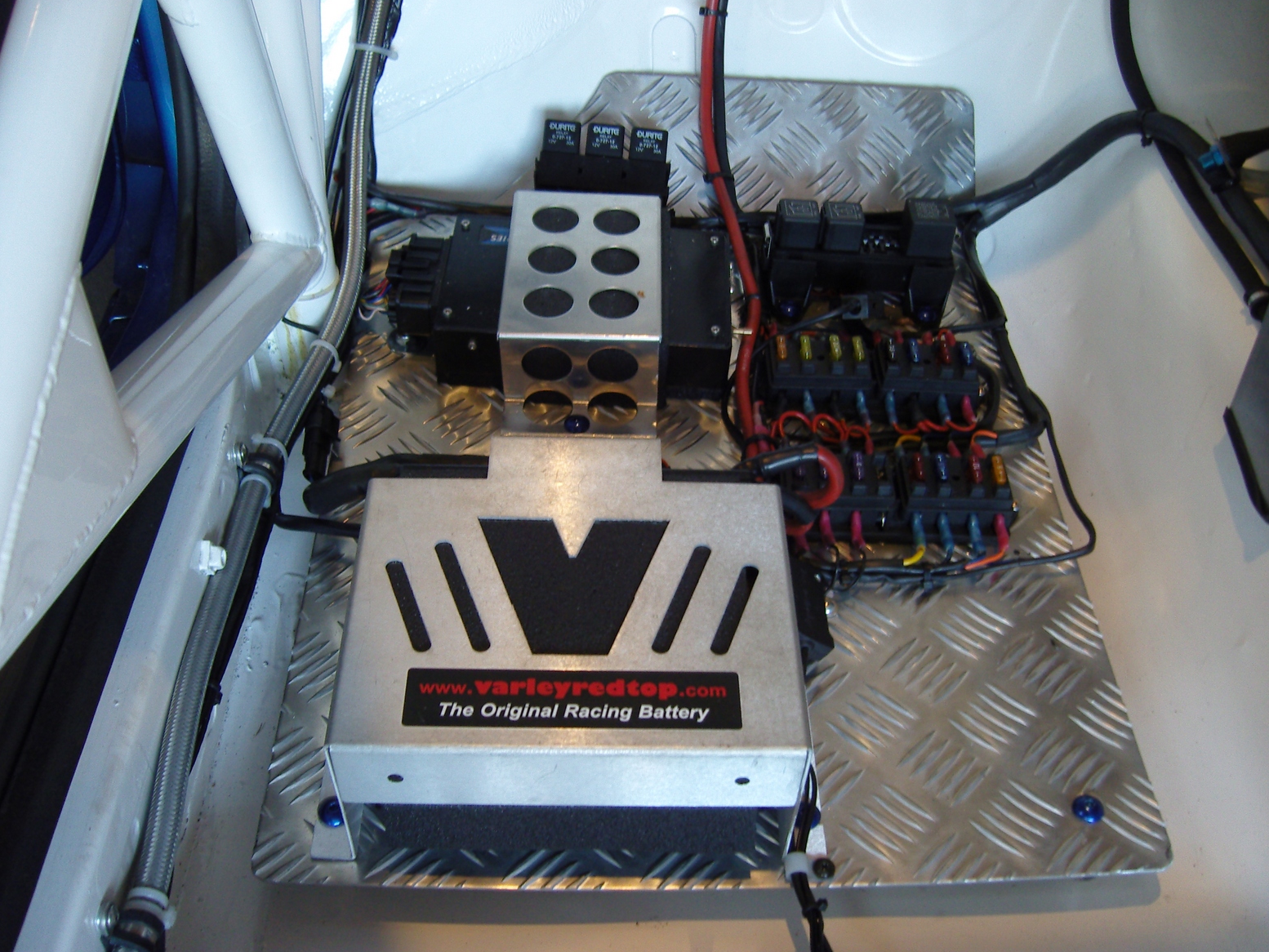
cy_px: 481
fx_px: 1283
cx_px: 650
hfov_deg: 52.6
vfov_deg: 40.7
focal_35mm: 35
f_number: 2.8
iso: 200
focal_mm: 7.3
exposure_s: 1/25
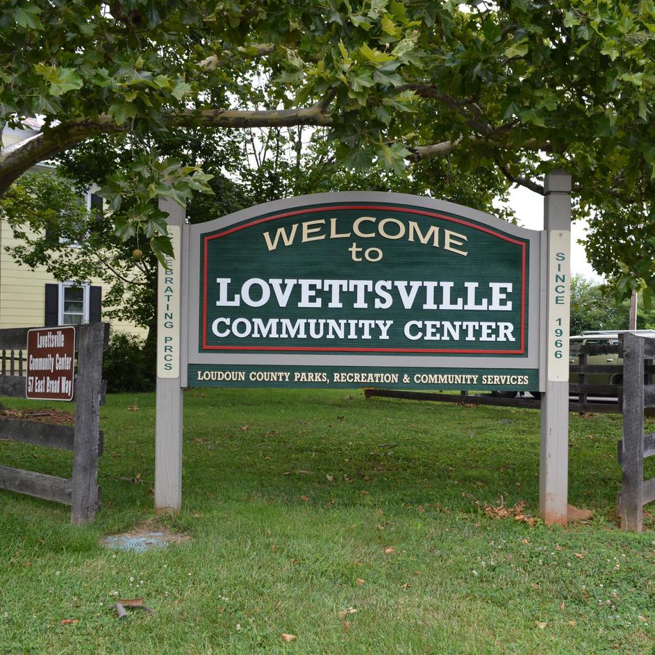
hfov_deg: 47.2
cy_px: 323
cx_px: 360
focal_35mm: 35
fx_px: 749
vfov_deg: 47.2
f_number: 5.6
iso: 125
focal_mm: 18
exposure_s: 1/125
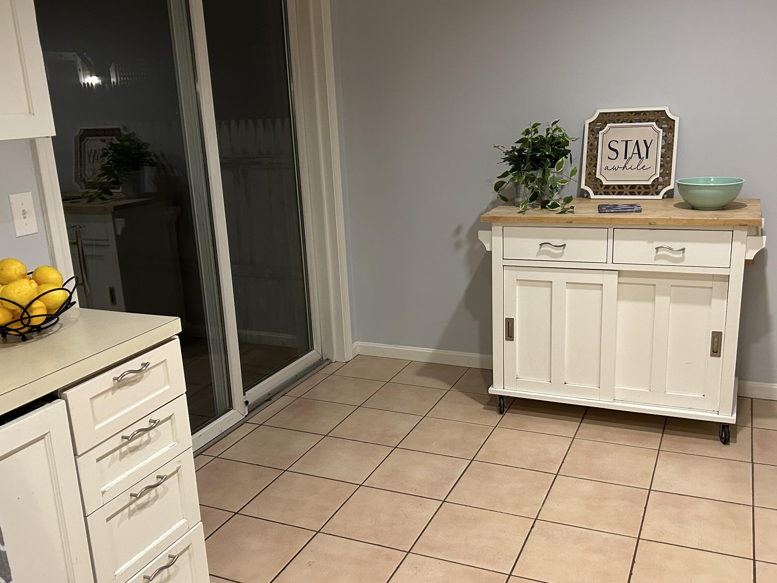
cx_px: 380
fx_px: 763
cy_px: 311
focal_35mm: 34
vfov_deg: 41.8
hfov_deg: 53.9
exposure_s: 1/60
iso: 250
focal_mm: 5.7
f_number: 1.5
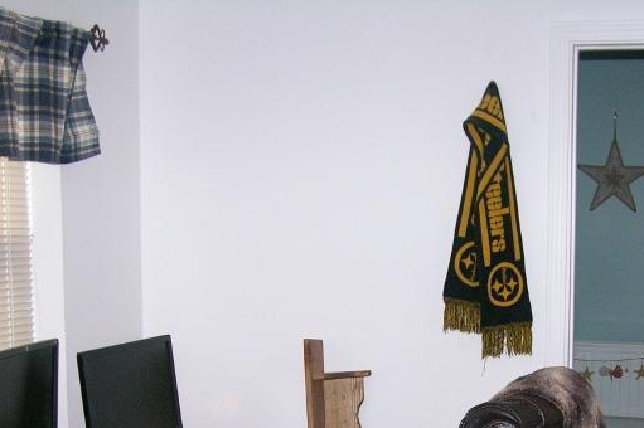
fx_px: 1305
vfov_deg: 17.9
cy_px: 481
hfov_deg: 27.7
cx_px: 379
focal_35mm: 73
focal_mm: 8.9
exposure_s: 1/60.1
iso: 200
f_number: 2.8
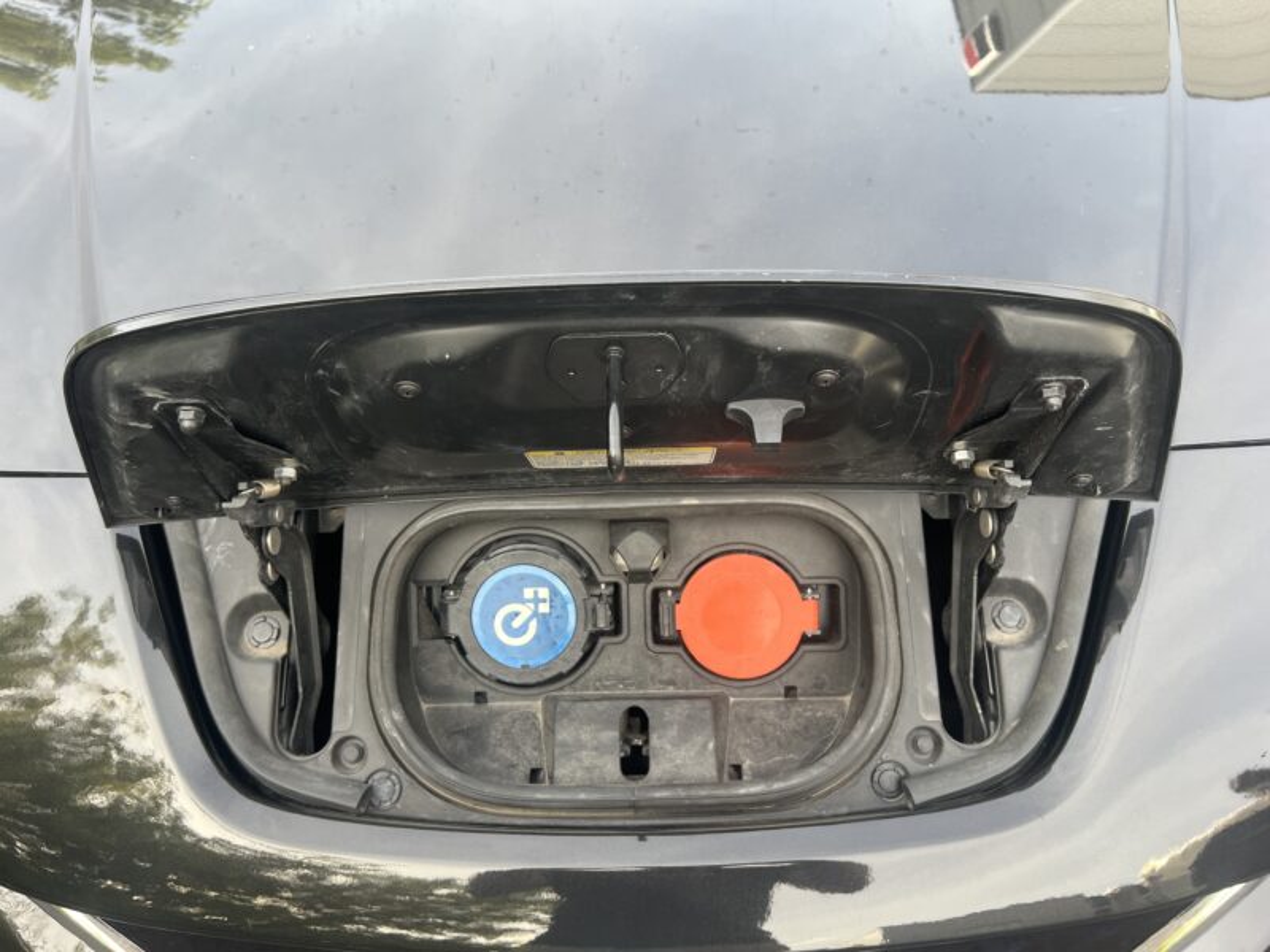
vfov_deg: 53.1
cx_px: 635
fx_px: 954
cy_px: 476
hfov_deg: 67.3
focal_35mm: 26
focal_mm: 5.7
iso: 40
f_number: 1.5
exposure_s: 1/178
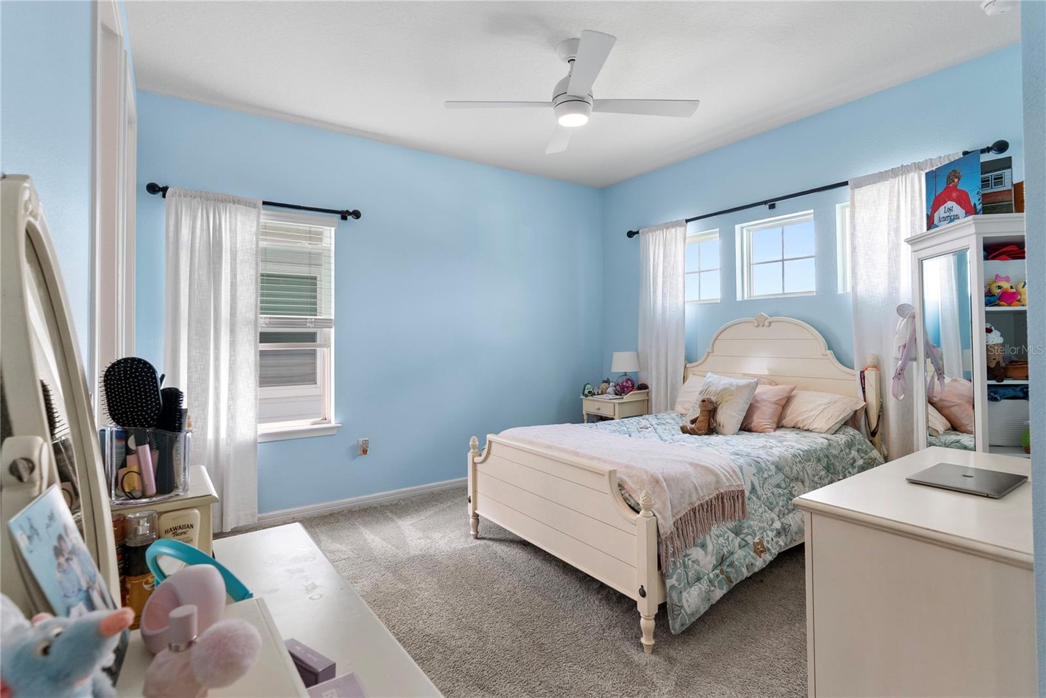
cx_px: 523
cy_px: 349
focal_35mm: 17
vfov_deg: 70.5
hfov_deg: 93.3
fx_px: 494
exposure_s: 1/10
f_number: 8
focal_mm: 17
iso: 400
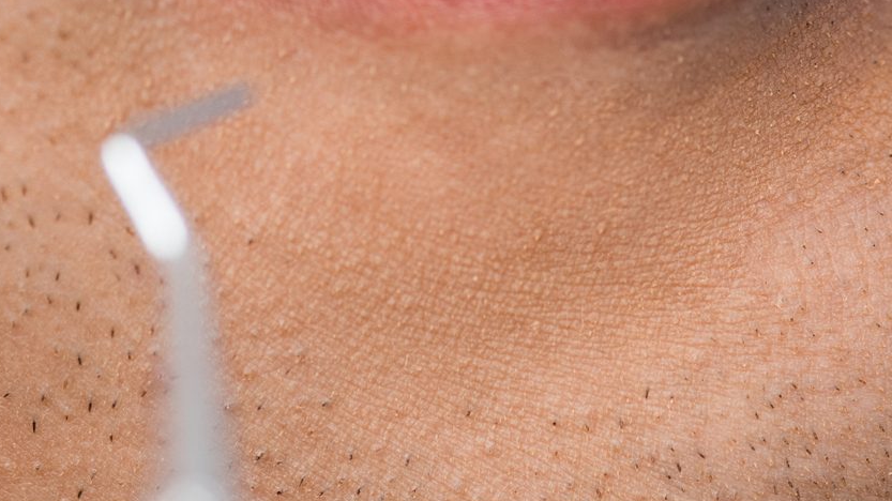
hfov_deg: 7.7
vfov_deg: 4.3
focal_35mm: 280
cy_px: -155
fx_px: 6621
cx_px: 579
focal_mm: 105
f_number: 6.3
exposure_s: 1/200
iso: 400
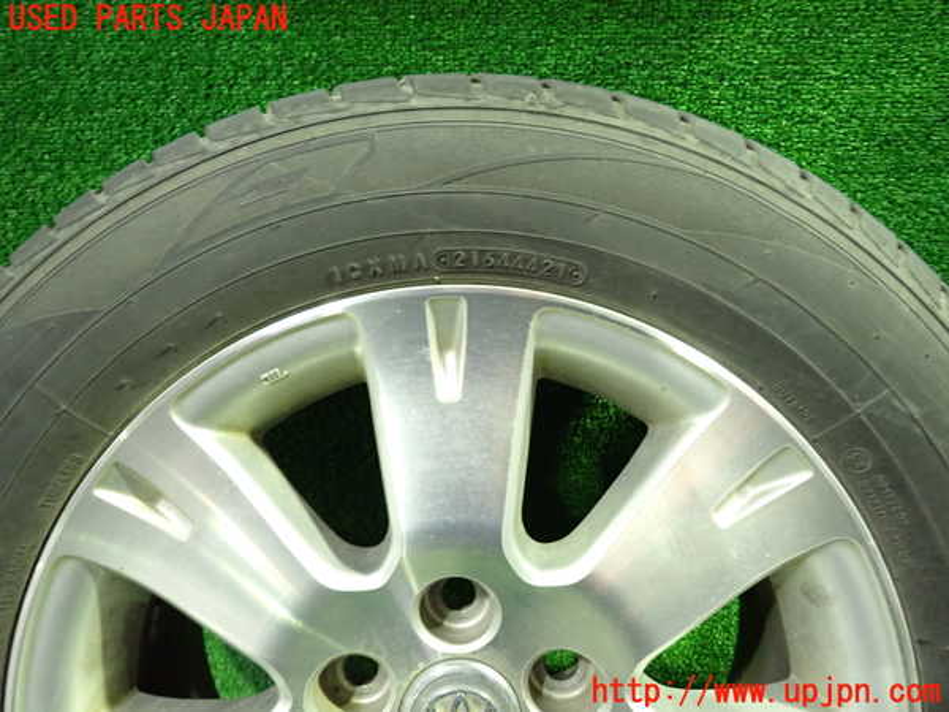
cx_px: 474
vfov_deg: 54.9
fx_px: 685
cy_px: 356
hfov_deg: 69.4
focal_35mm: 25
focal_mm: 4.5
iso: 800
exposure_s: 1/30
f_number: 2
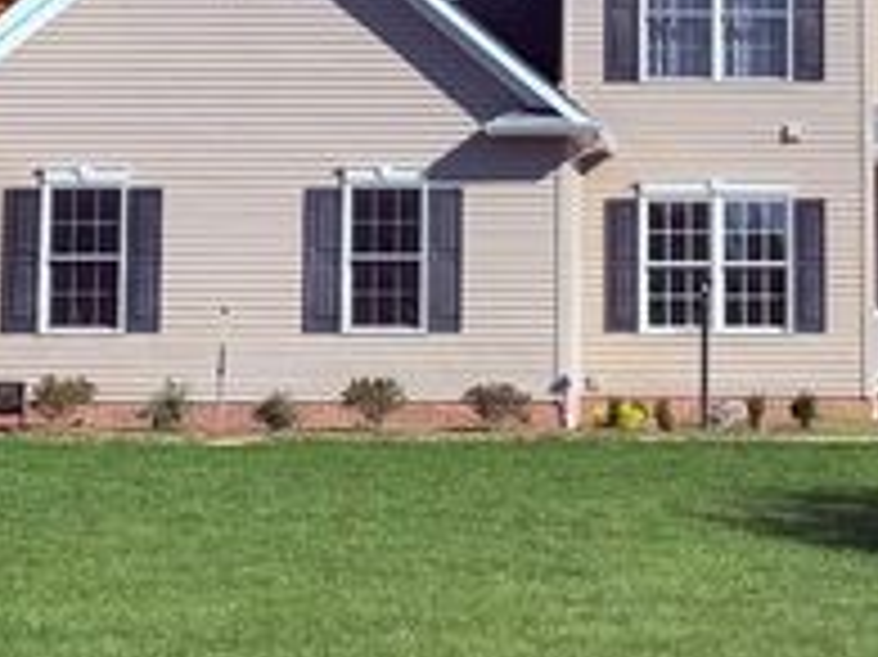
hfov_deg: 15.9
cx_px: 720
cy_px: 25
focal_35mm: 123
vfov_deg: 11.9
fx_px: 3118
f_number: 1.78
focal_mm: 6.76
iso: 64
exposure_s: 1/3534
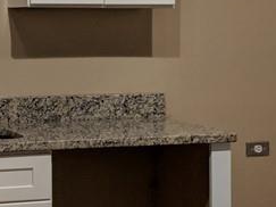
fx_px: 908
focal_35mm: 114
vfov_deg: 13.0
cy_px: 64
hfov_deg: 17.1
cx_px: 45
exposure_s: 1/120
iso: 242
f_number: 1.8
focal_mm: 4.44
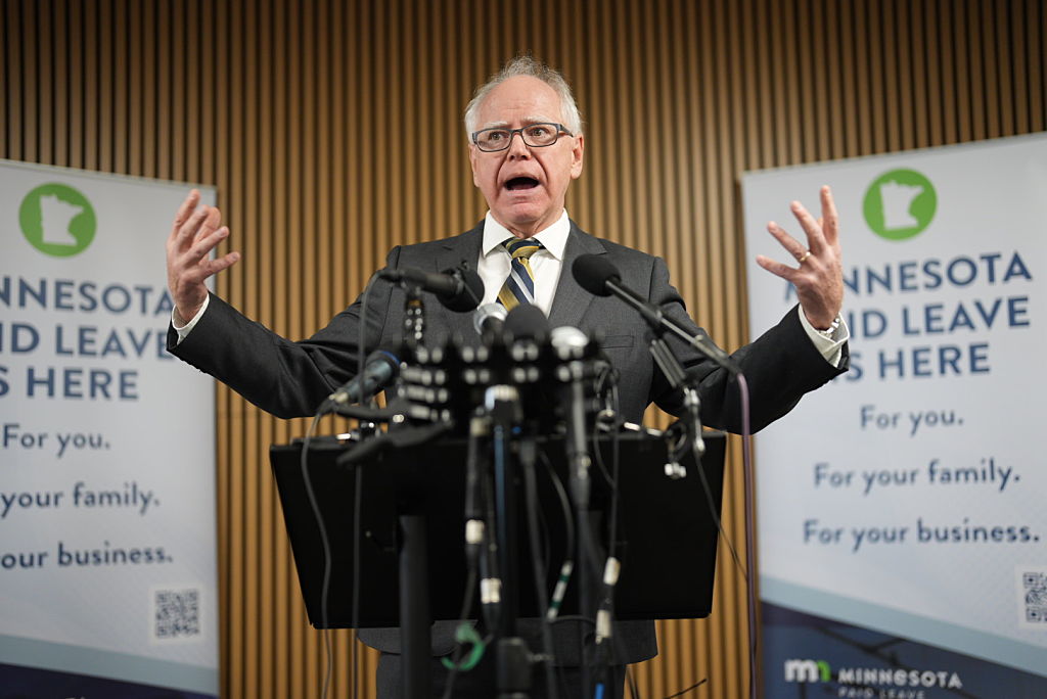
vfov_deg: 27.0
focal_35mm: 50
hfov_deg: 39.6
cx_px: 524
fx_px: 1455
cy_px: 350
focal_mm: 50
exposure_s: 1/400
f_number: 1.2
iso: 800
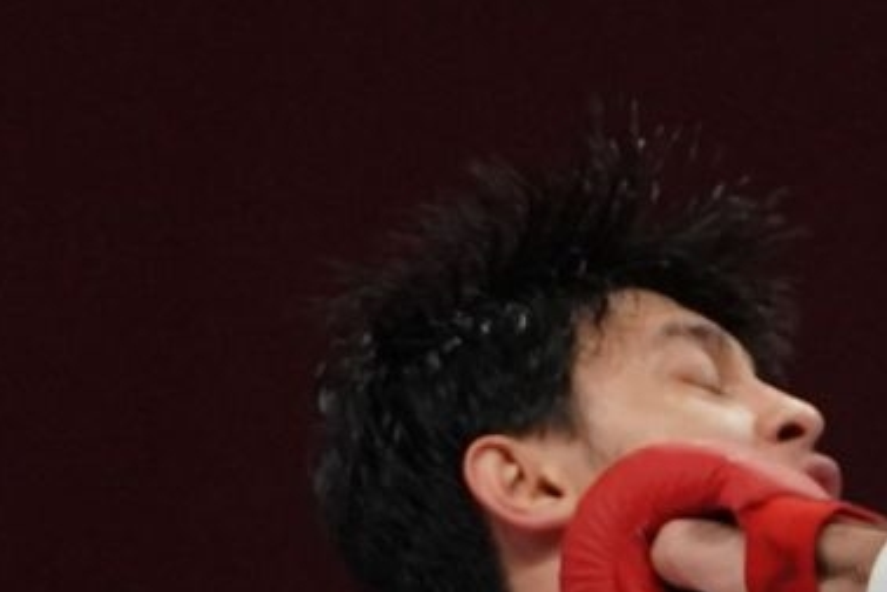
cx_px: 1274
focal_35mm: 1427
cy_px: 1069
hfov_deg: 1.4
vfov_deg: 1.0
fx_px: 35157
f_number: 4
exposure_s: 1/1000
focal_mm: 200
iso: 2500
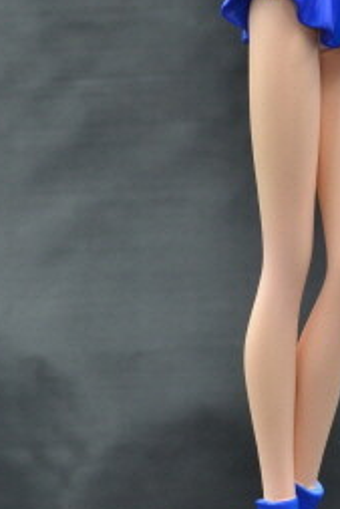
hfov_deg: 10.1
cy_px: 129
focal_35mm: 135
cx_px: 322
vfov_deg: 15.1
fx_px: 1910
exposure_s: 1/3
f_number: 11
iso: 100
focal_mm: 40
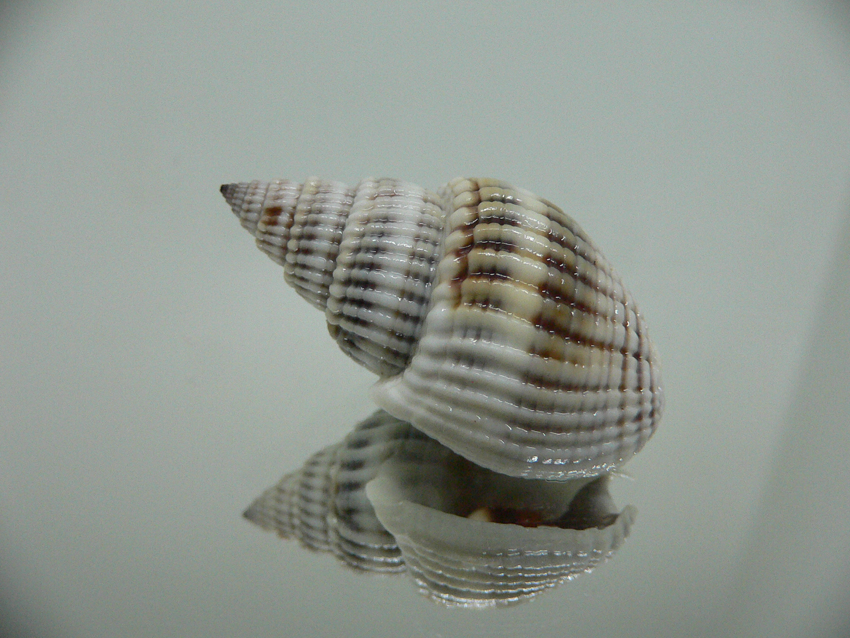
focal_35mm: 35
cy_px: 319
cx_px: 425
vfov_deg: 40.7
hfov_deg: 52.6
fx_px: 859
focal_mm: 4.6
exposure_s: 1/60
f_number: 2.8
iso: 200
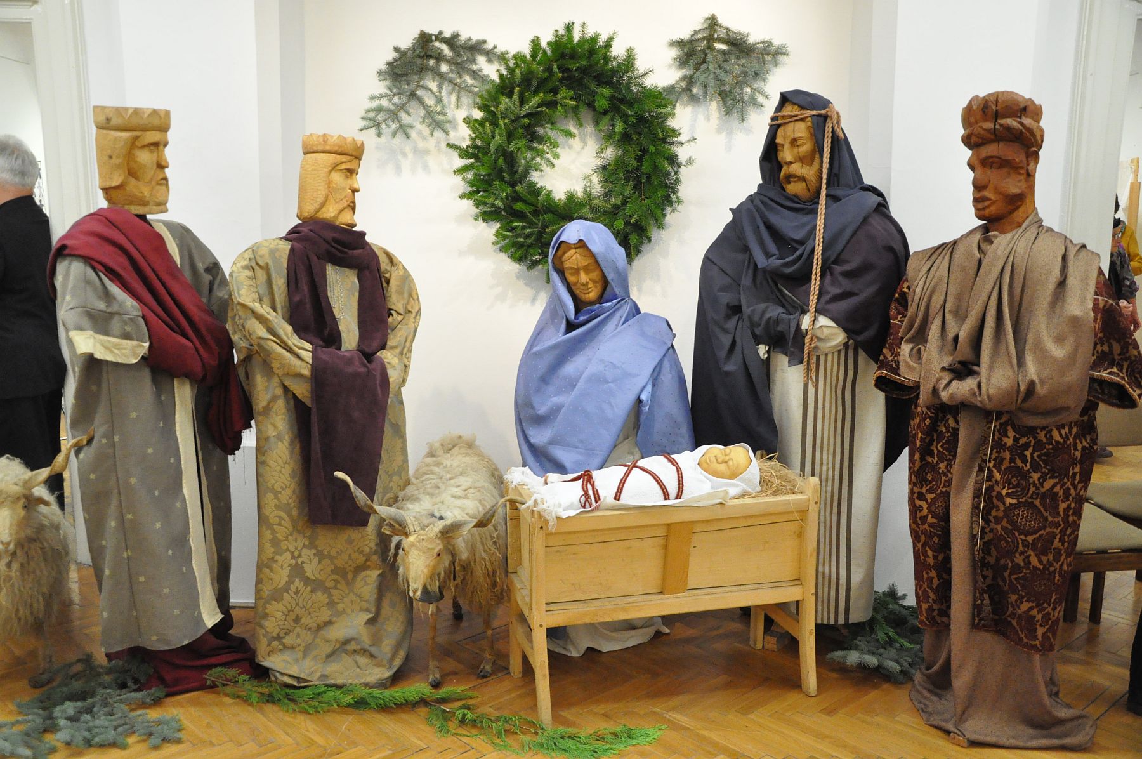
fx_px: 1046
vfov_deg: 39.9
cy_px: 380
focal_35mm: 33
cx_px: 571
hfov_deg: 57.3
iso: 3200
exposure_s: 1/125
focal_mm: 22
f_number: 5.6
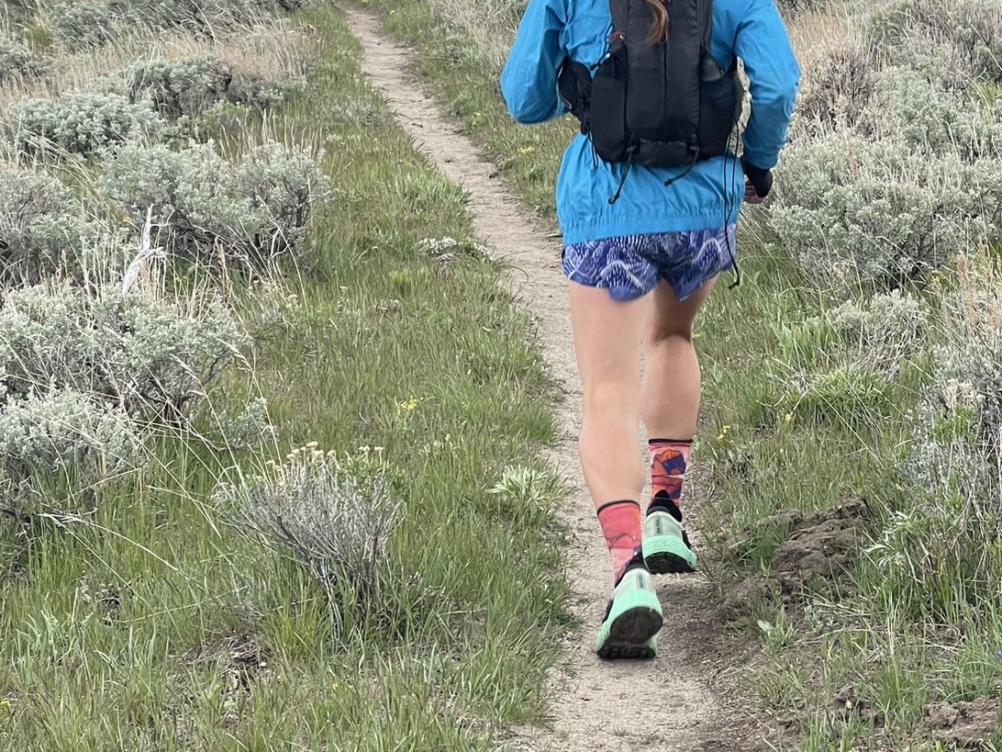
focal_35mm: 120
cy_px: 211
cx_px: 869
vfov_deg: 12.3
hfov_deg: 16.2
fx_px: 3474
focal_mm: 7.5
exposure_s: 1/239
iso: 20
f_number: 2.2
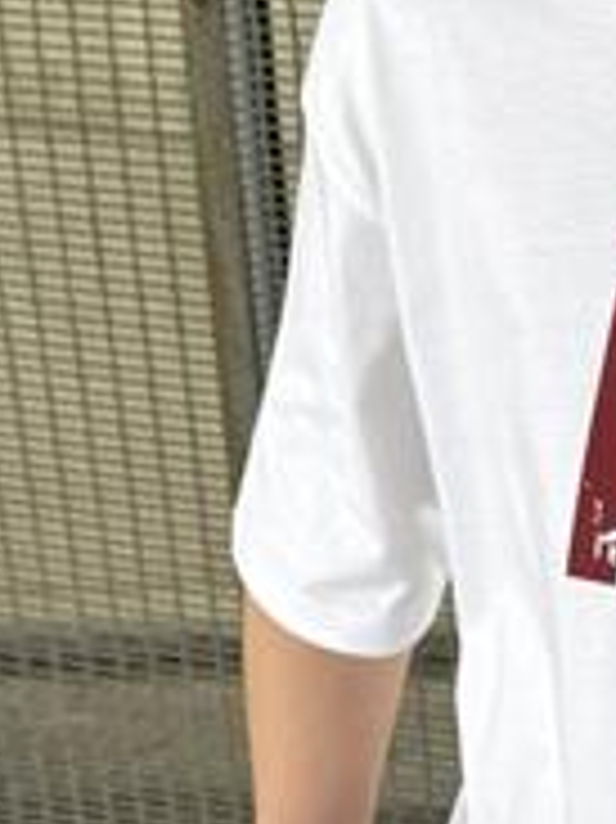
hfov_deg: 13.5
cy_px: 761
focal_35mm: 105
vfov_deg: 18.4
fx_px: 2494
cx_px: 809
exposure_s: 1/237
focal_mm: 6.76
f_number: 1.78
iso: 64
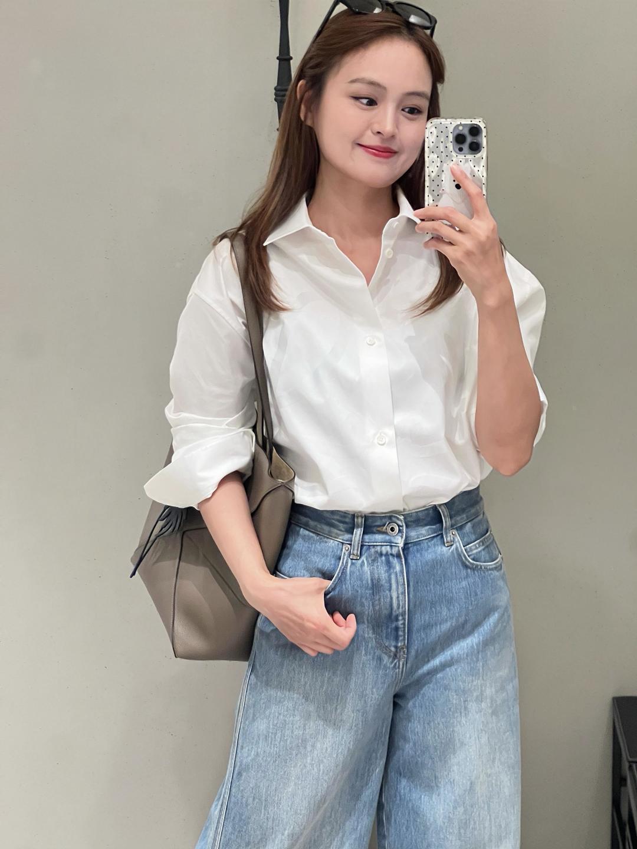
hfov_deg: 19.1
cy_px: 424
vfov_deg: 25.3
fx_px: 1889
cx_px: 318
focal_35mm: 77
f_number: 2.8
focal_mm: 9
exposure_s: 1/50
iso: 800
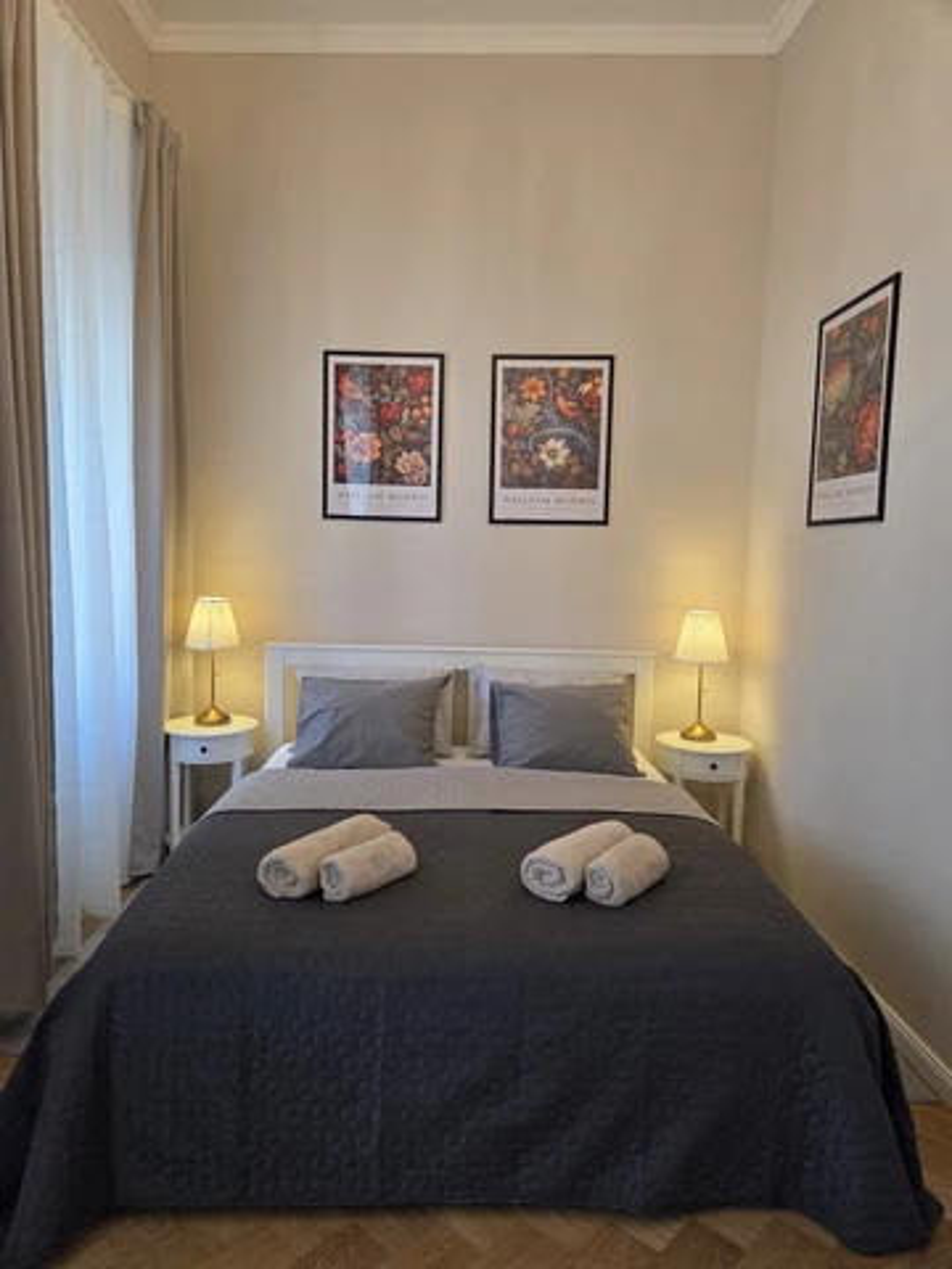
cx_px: 476
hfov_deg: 58.9
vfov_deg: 73.9
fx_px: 843
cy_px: 634
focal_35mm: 23
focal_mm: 5.4
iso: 200
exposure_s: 1/180
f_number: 1.8
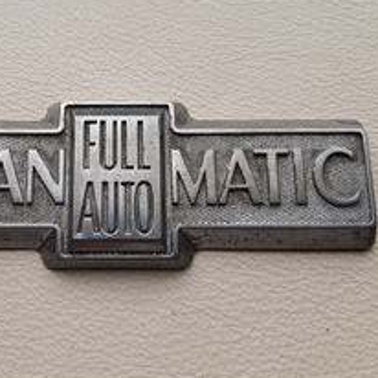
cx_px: 105
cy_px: 173
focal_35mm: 39
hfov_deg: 41.8
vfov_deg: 42.8
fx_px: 482
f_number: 1.7
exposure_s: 1/287
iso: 40
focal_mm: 3.92
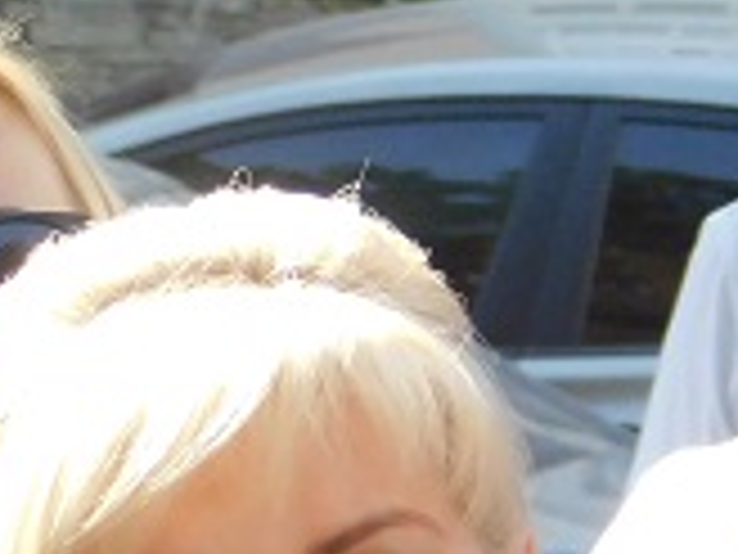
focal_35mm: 860
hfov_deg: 2.3
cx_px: 356
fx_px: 18335
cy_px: 1061
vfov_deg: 1.7
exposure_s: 1/250
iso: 320
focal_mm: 35.9
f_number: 5.4
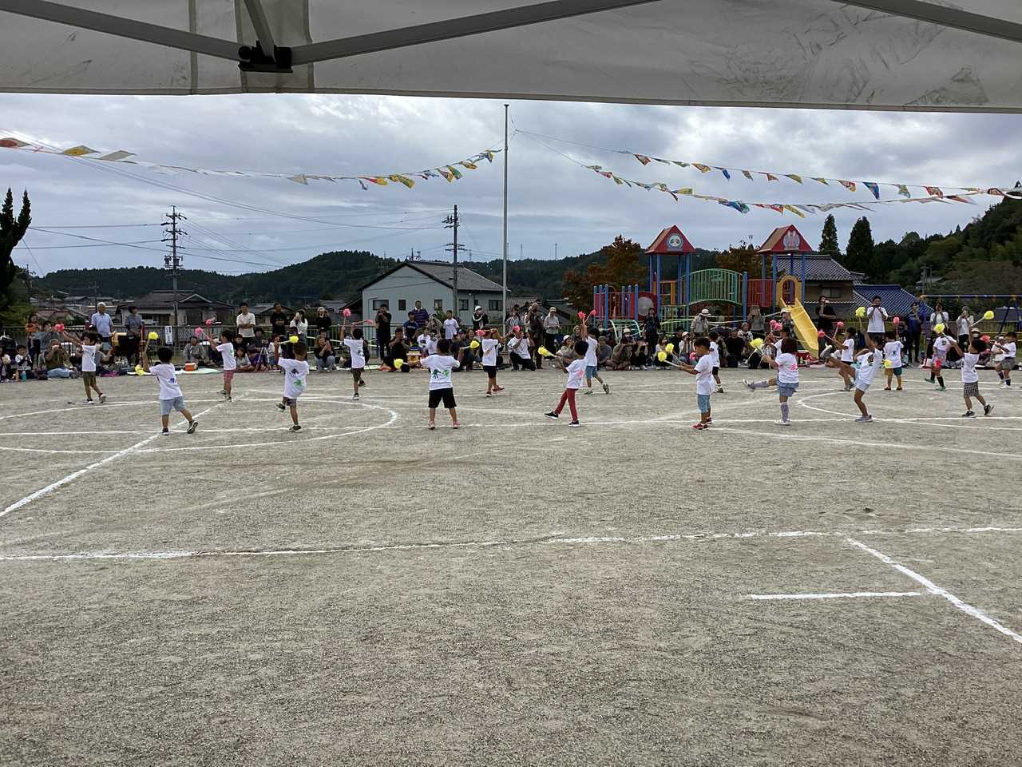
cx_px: 511
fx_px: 915
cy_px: 384
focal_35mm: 31
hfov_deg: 58.4
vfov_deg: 45.4
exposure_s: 1/1404
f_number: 2.4
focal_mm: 3.3
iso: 25
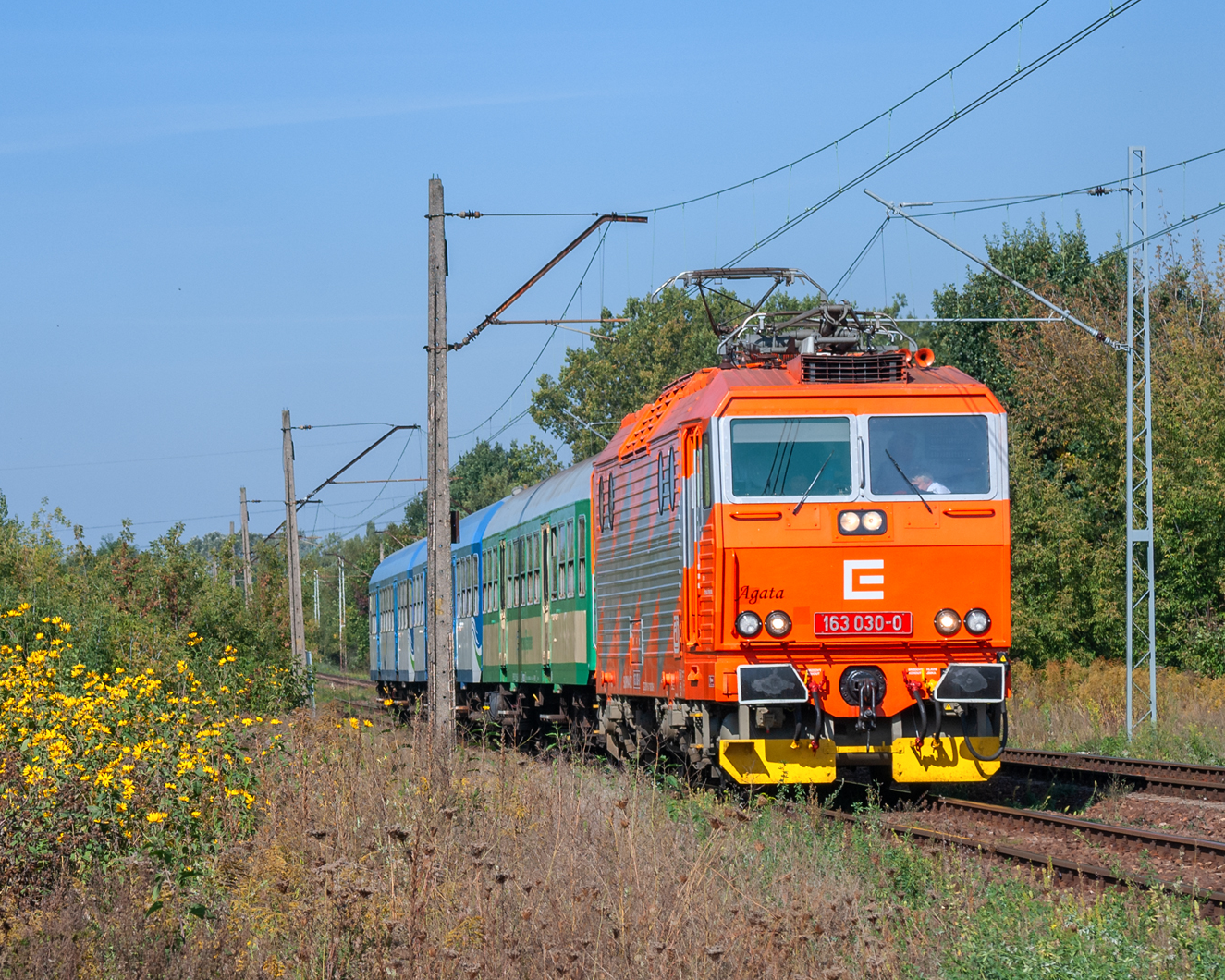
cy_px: 492
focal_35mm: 119
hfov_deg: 16.2
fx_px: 4314
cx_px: 677
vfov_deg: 13.0
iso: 100
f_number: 8
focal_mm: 70
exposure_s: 1/320
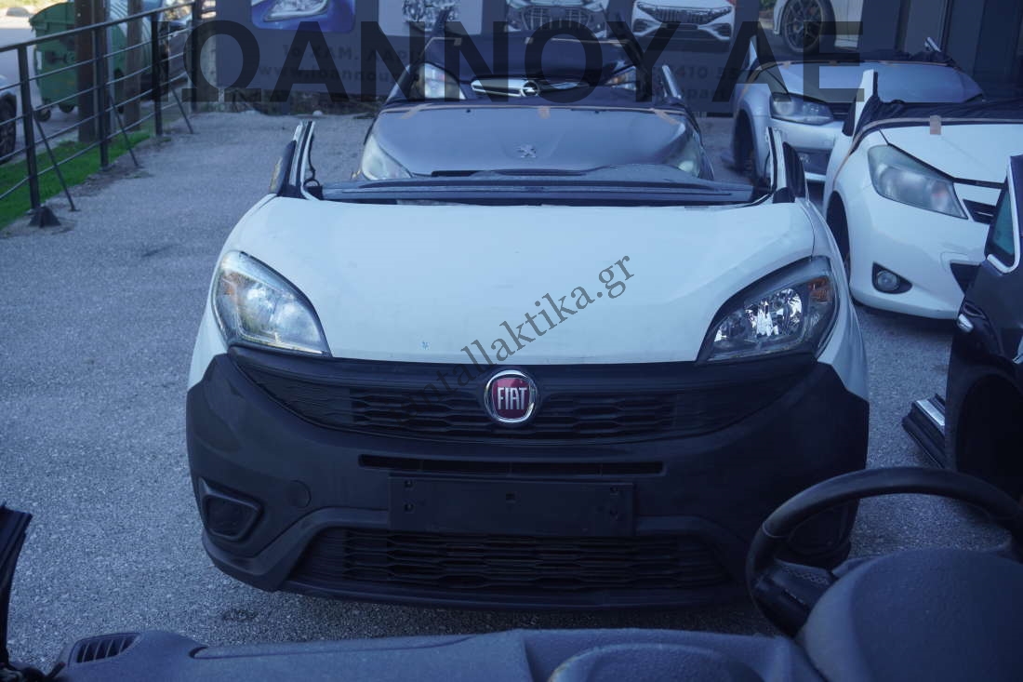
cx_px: 512
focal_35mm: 44
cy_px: 341
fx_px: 1236
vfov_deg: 30.8
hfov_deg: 45.0
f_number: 5.6
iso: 100
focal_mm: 29
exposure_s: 1/80
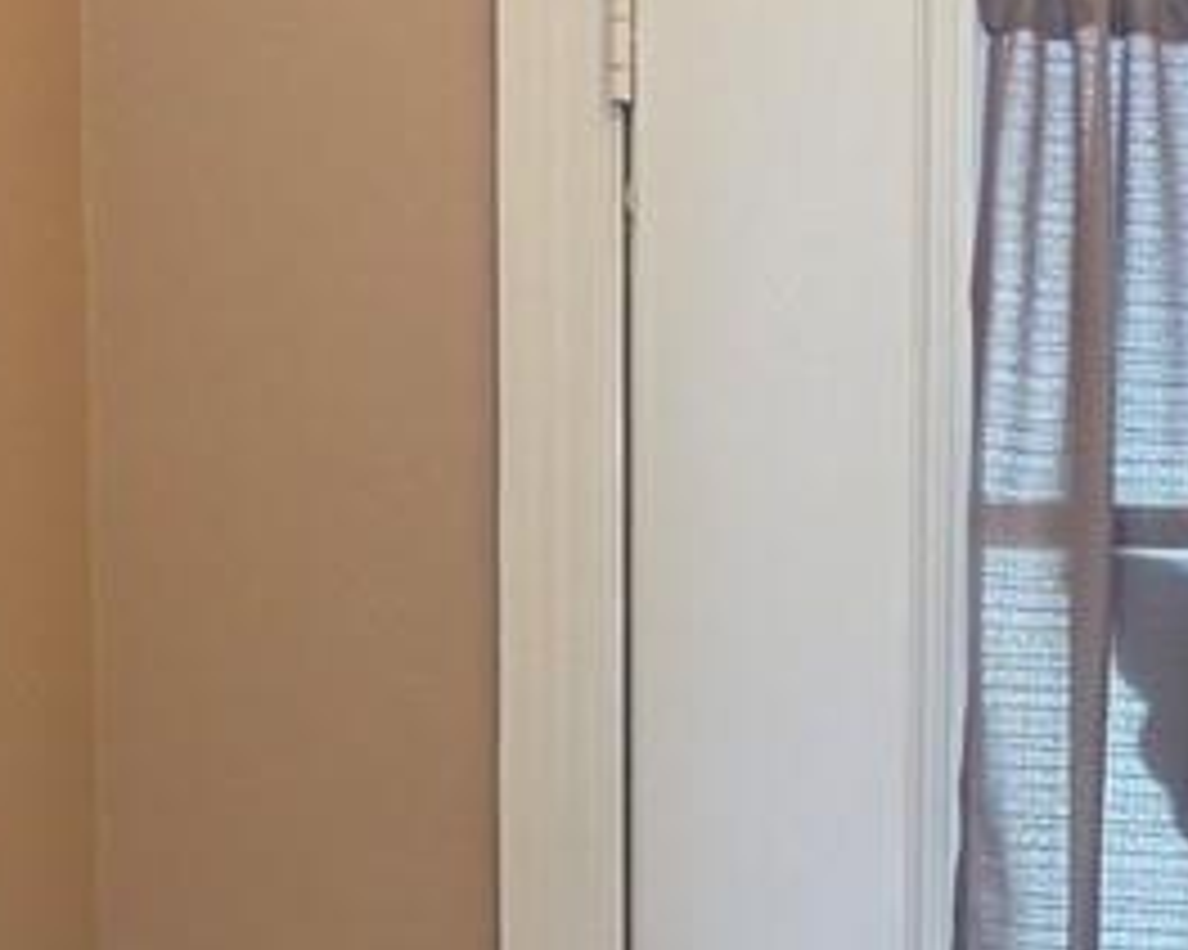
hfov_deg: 14.0
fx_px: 4780
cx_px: 1089
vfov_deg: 11.1
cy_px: 1139
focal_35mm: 136
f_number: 1.8
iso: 200
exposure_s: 1/120
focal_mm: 5.4
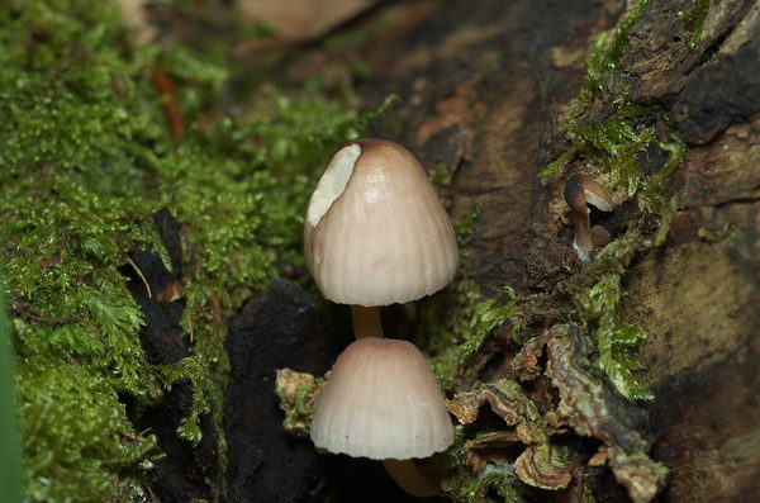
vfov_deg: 10.1
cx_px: 380
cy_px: 252
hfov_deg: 15.2
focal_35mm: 135
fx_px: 2843
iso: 100
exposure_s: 1/180
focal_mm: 90
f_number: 8
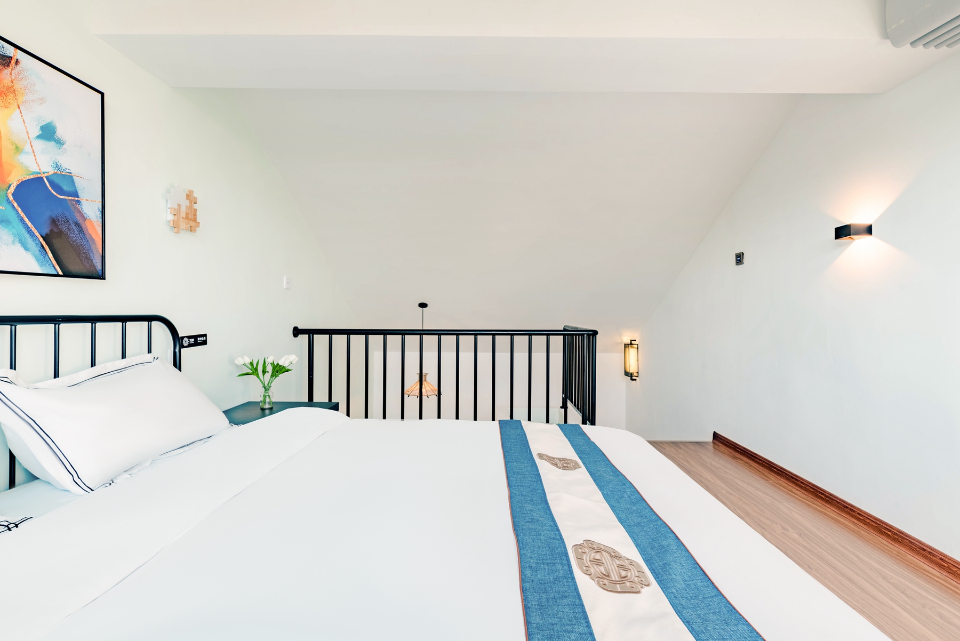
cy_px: 320
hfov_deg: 100.4
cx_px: 480
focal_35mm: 15
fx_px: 400
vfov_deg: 77.4
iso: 100
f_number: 11
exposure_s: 1/50
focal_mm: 15
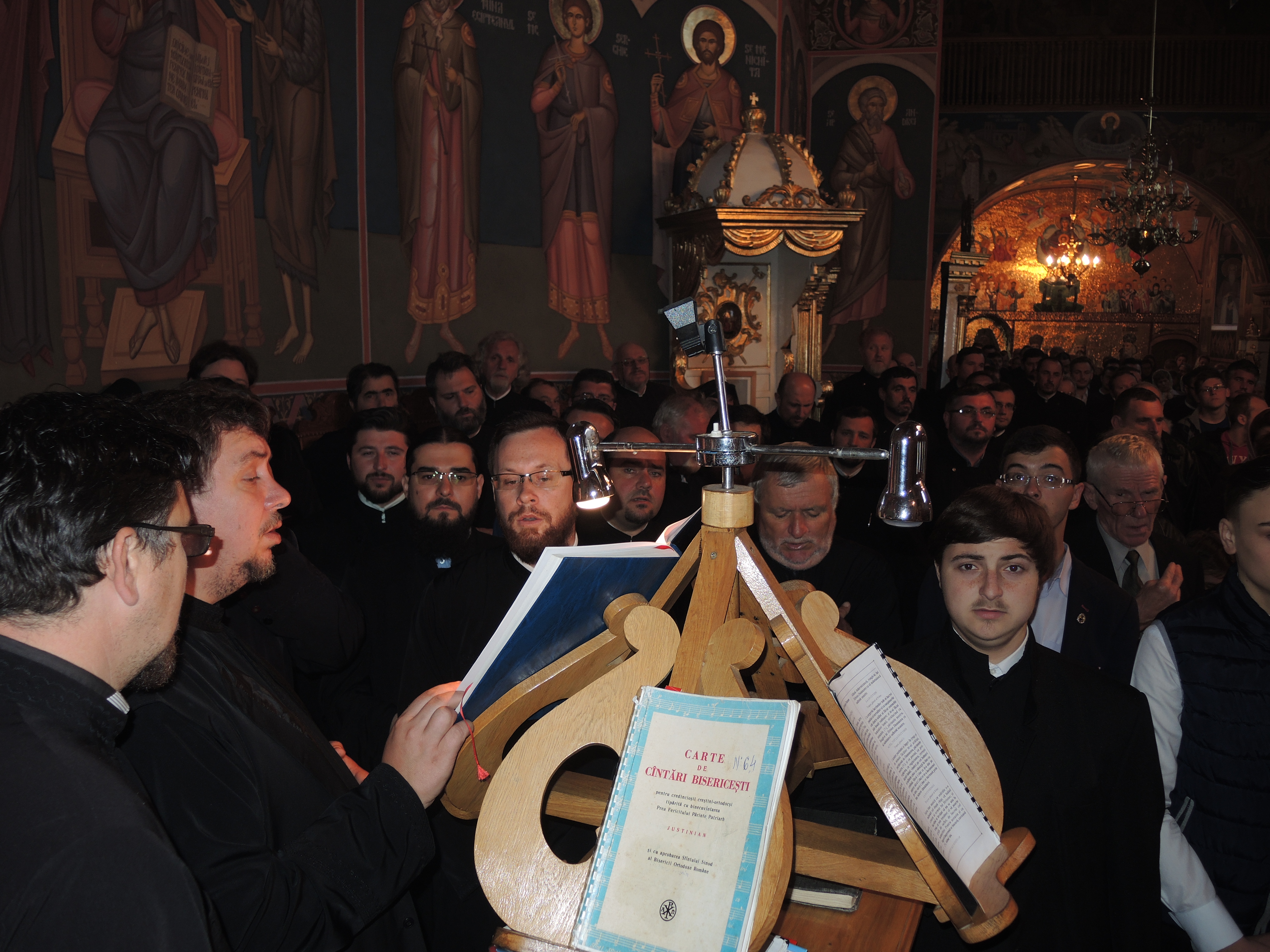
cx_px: 635
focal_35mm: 28
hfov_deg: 63.4
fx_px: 1027
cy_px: 476
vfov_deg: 49.7
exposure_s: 1/30
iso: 100
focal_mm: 6
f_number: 2
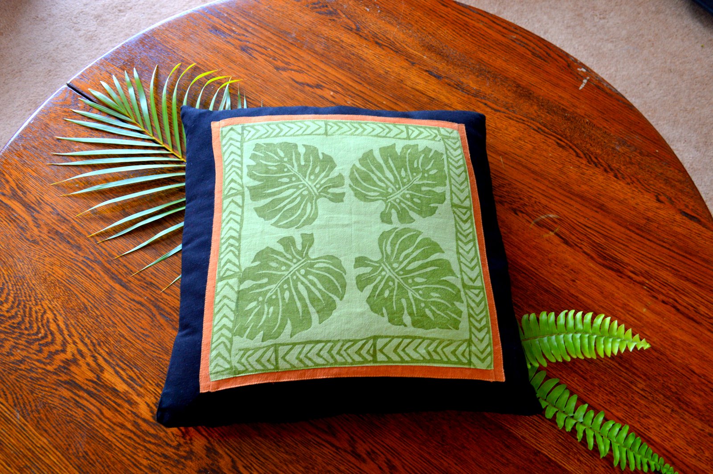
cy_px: 237
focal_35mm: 30
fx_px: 594
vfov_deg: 43.5
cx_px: 356
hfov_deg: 62.0
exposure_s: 1/30
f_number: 5
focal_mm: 20
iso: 200
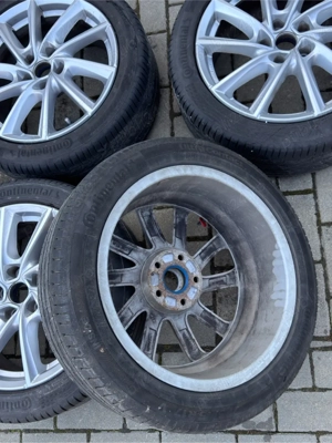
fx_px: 448
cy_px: 222
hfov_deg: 40.7
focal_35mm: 35
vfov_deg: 52.6
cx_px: 166
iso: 80
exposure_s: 1/261
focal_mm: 6.76
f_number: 1.78
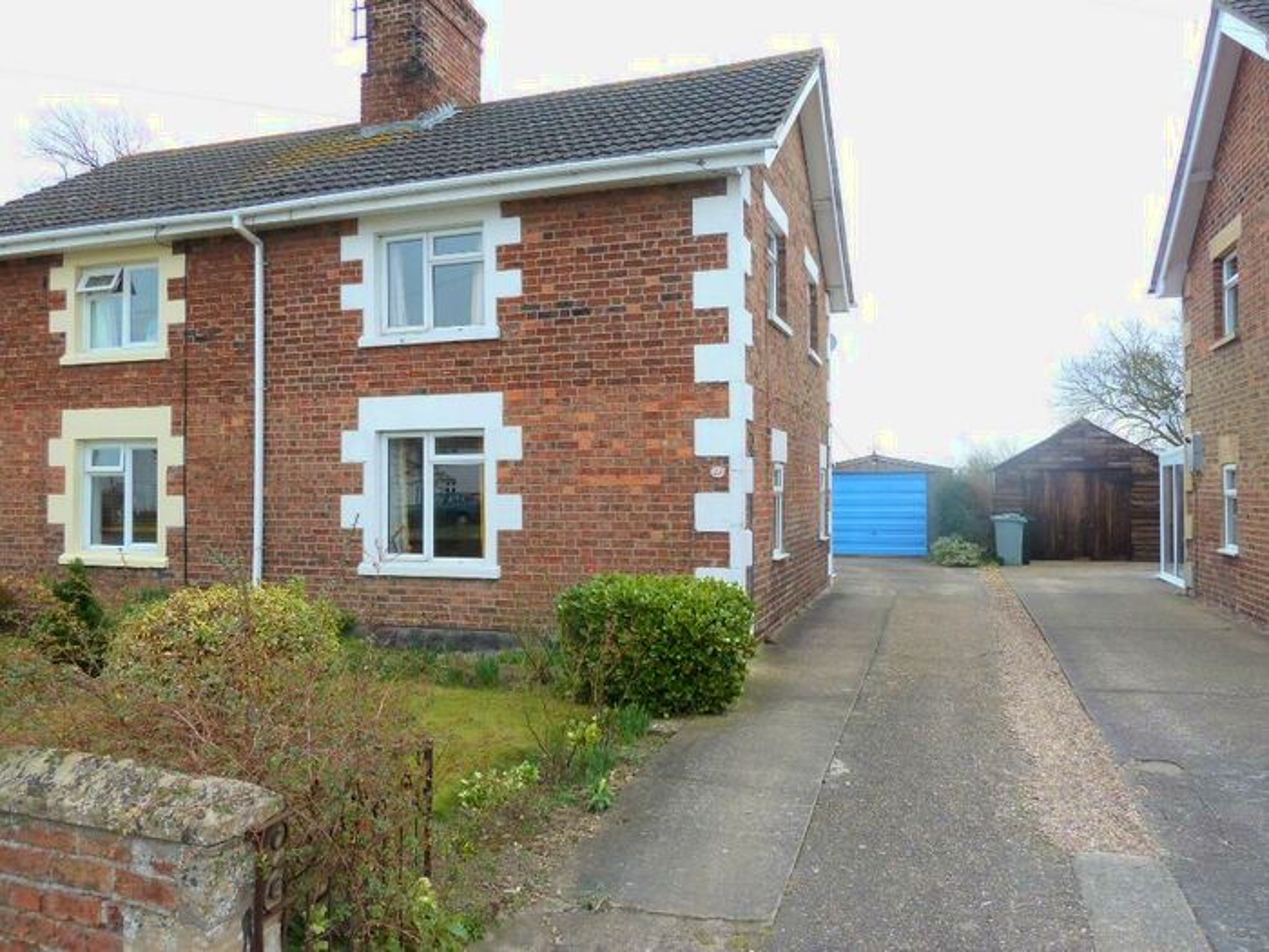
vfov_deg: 54.9
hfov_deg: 69.4
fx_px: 916
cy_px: 476
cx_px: 634
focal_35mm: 25
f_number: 3.5
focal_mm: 4.1
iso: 100
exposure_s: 1/125
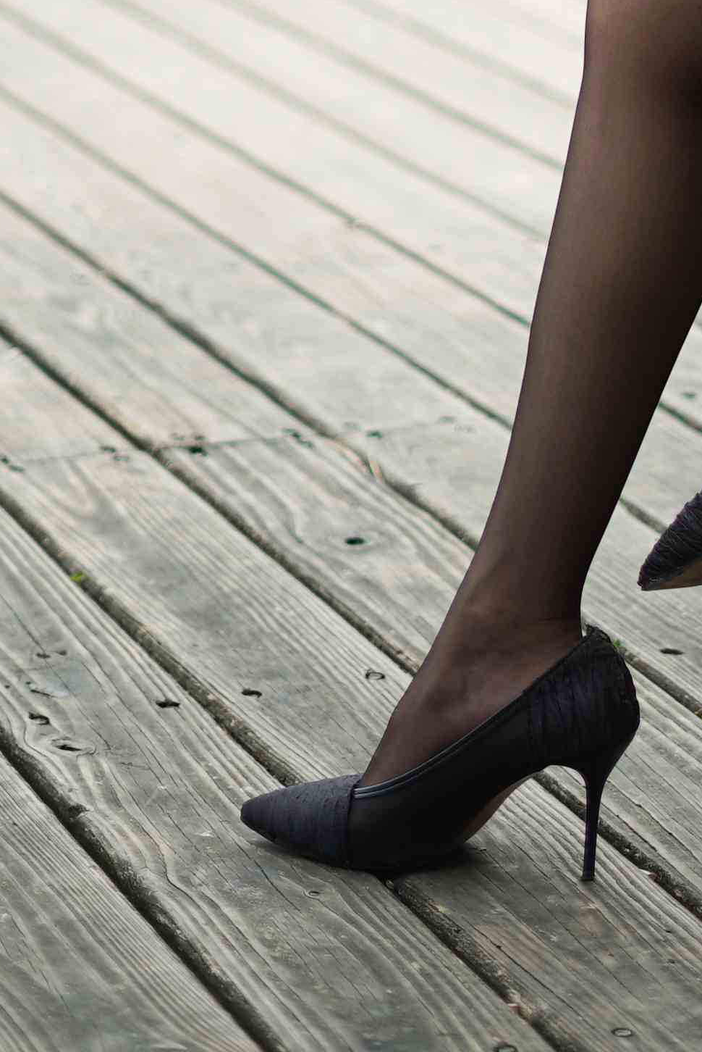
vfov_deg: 13.5
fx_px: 4264
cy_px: -368
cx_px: 816
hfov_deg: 9.3
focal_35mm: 146
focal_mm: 50
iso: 100
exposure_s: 1/2000
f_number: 1.8
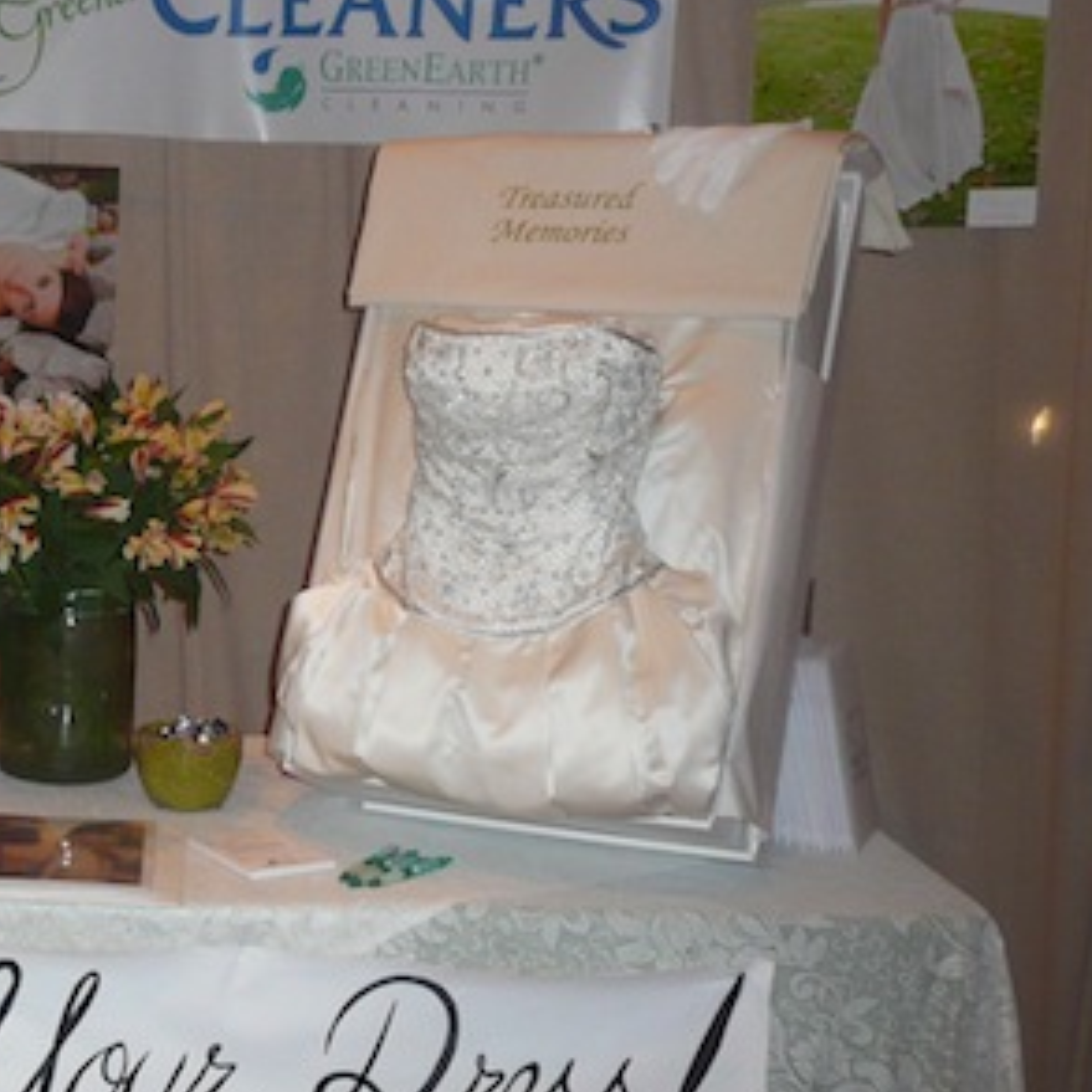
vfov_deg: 31.6
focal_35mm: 54
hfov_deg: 30.3
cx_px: 119
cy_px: 518
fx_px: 1927
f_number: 3.3
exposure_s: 1/30
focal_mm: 4.6
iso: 200
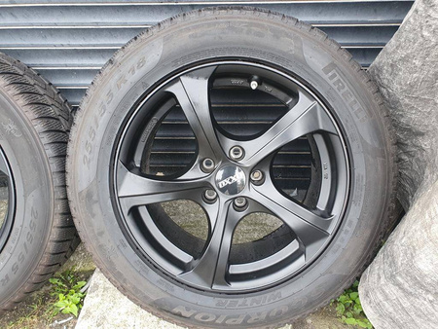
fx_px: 329
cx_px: 219
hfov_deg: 67.3
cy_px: 164
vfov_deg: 53.1
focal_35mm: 26
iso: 100
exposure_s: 1/100
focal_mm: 4.32
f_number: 2.4
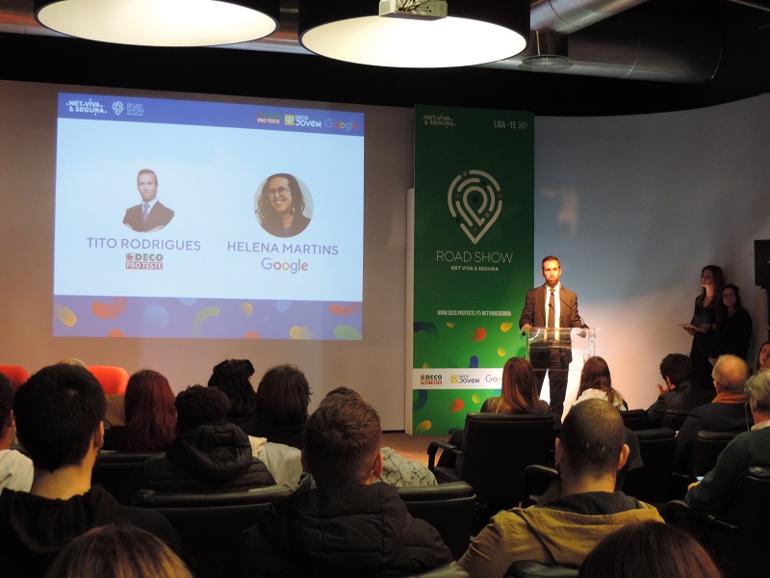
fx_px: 1223
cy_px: 289
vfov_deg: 26.6
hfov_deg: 34.9
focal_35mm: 55
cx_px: 385
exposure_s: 1/15
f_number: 3.7
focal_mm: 9.8
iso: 560
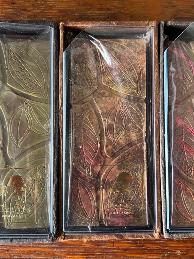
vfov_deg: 52.6
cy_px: 128
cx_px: 111
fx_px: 261
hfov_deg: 40.6
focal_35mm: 35
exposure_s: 1/60
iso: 250
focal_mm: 5.7
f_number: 1.5
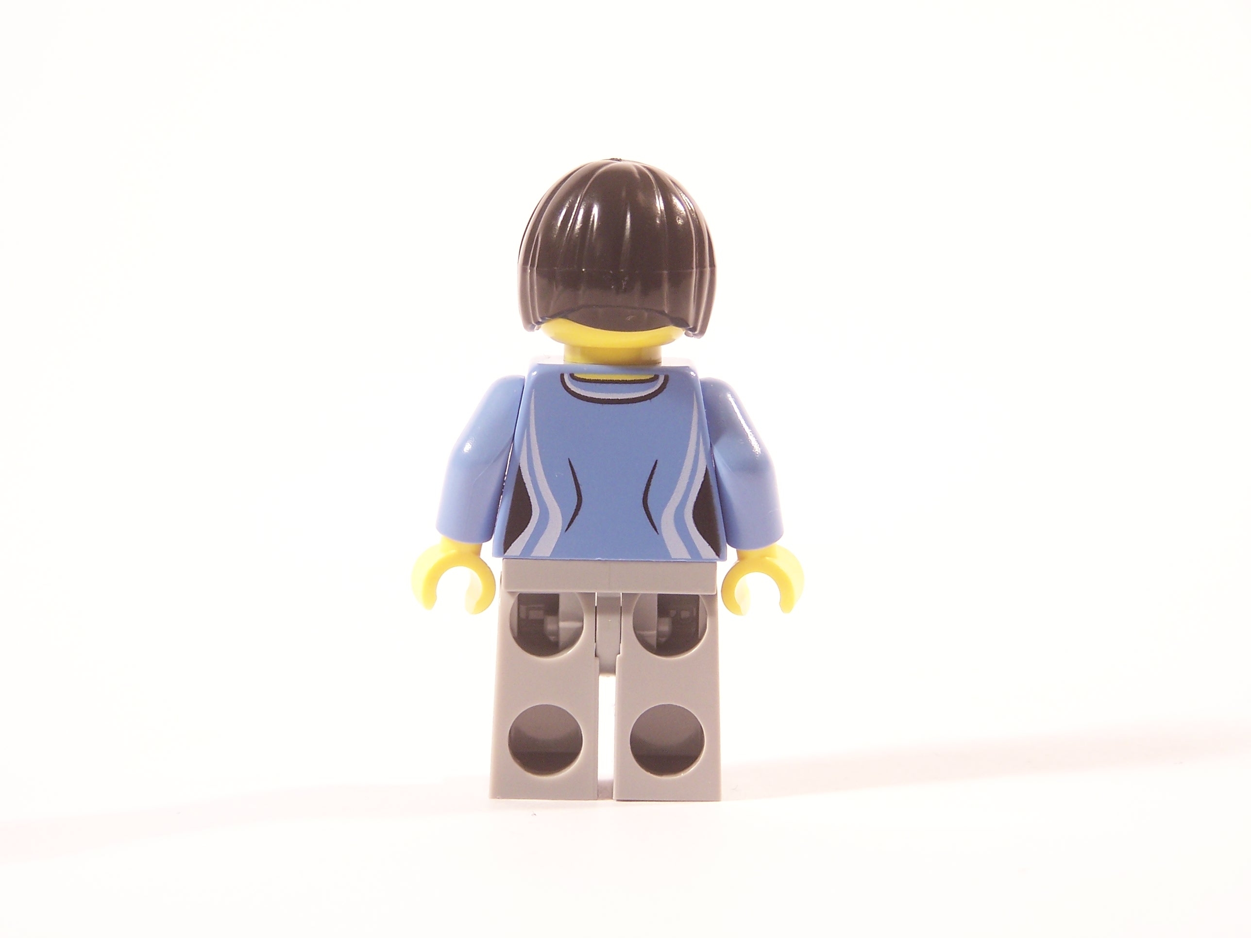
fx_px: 4228
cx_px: 626
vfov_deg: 12.7
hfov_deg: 16.8
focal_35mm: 117
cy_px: 469
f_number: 3.2
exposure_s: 1/10
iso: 100
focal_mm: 19.4
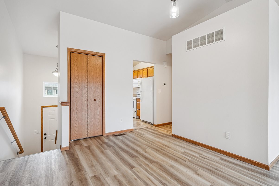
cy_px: 91
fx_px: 132
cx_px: 134
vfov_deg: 70.4
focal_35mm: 17
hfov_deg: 93.2
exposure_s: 1/13
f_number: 8
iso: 400
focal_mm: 16
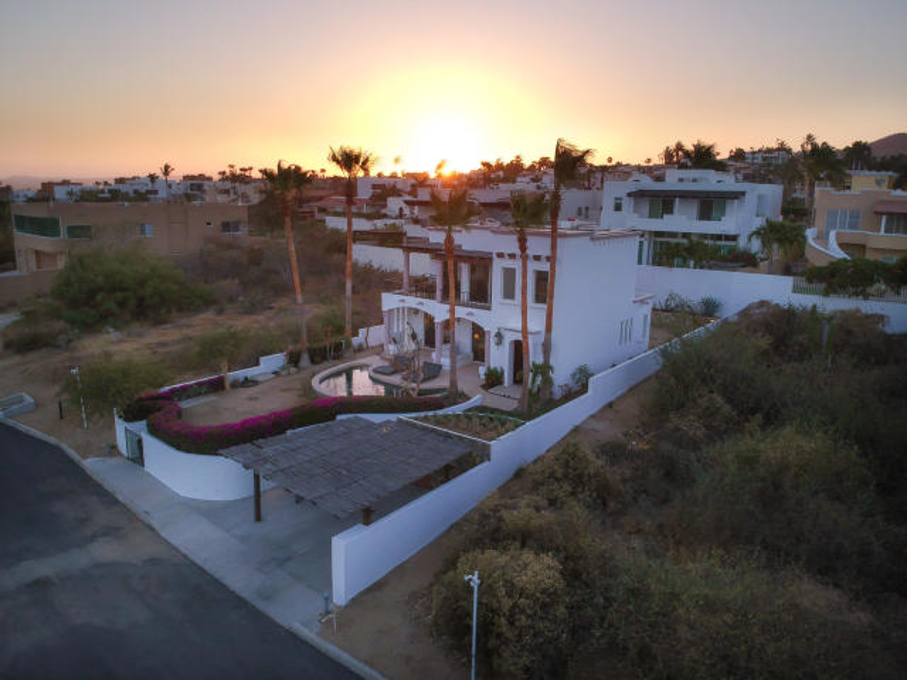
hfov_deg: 69.4
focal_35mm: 25
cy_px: 340
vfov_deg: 54.9
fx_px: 655
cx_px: 454
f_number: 2.6
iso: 100
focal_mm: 4.49
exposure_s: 1/400
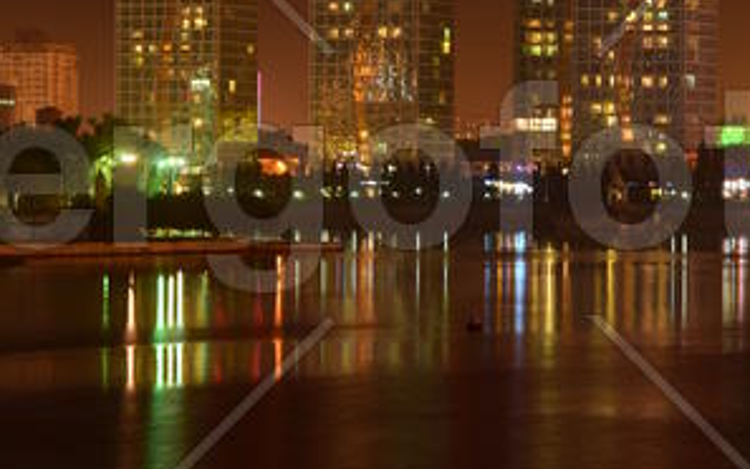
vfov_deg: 5.9
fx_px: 4581
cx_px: 463
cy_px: 187
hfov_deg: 9.4
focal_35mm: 224
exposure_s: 10
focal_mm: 75
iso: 100
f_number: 5.3
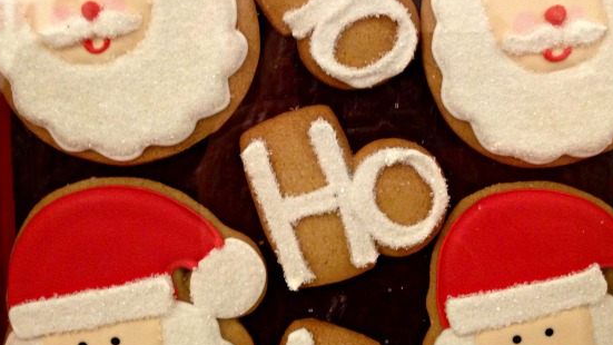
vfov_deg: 26.4
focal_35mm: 45
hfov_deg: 45.4
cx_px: 344
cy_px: 116
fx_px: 731
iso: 250
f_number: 2.4
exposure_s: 1/20
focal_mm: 4.28
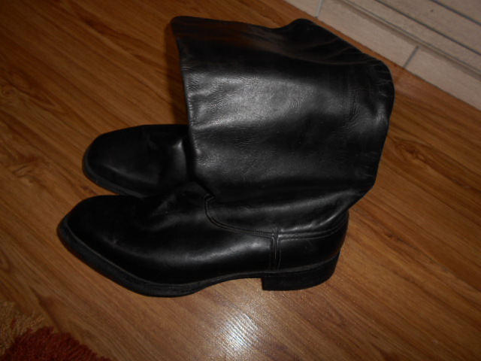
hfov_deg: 67.3
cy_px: 180
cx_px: 240
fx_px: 361
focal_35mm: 26
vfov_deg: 53.1
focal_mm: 4.6
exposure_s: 1/25
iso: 80
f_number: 3.2
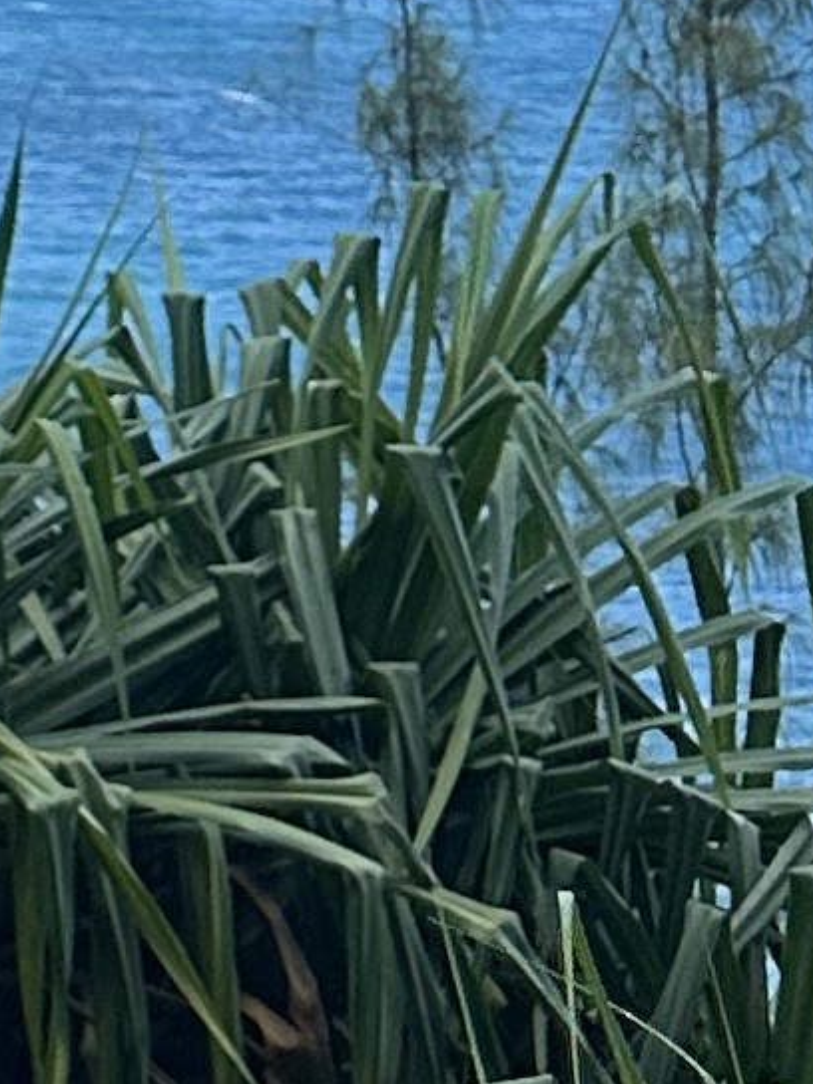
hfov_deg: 6.9
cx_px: -2170
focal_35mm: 178
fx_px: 5574
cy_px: -825
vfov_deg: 10.5
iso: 80
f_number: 1.78
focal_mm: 6.86
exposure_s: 1/3472
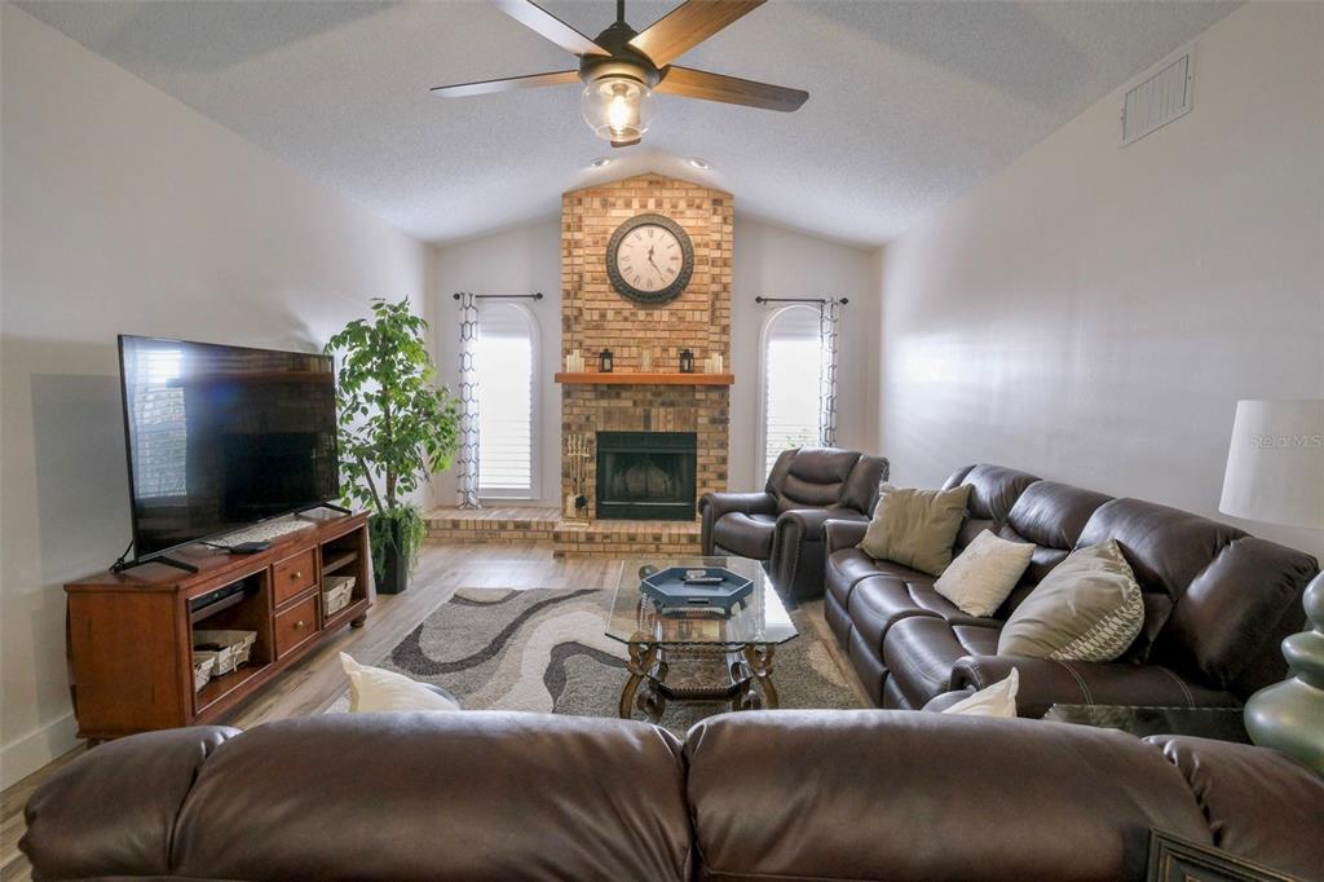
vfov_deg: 70.4
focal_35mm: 17
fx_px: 625
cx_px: 662
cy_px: 441
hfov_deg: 93.3
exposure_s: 1/80
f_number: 4.5
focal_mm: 11.5
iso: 1250
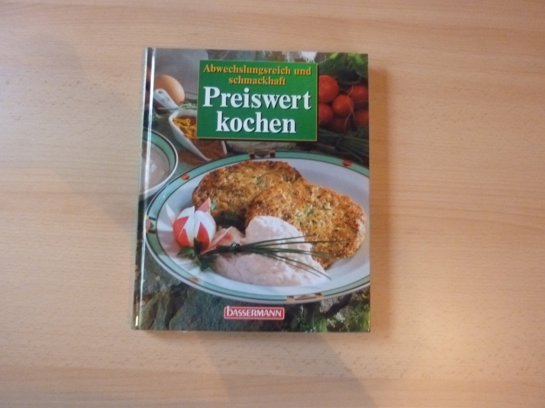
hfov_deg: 69.4
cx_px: 272
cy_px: 204
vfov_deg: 54.9
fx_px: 394
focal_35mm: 25
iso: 800
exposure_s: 1/25
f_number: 3.3
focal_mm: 4.5
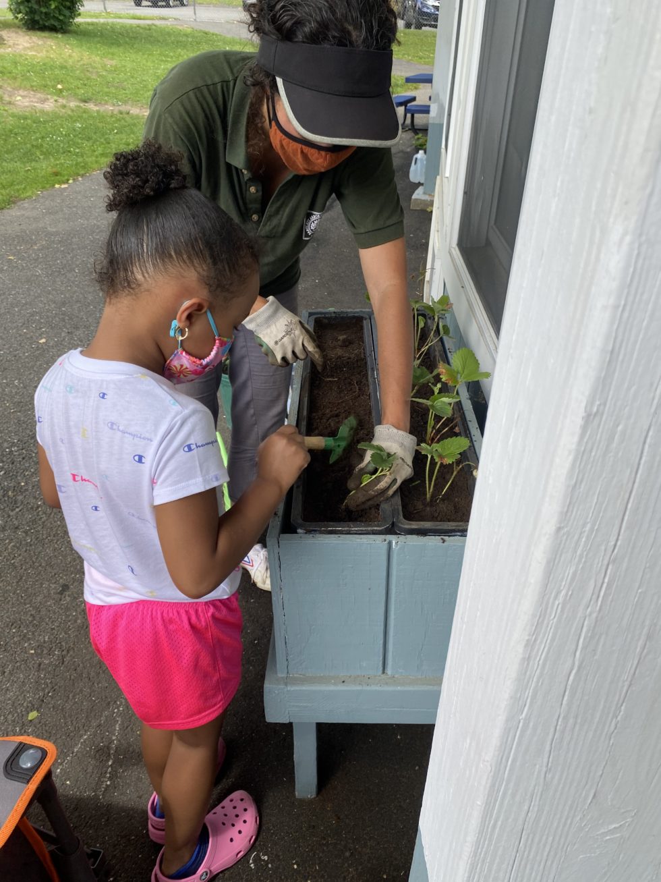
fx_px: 662
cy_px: 441
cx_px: 330
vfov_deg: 67.3
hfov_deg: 53.1
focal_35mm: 26
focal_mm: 4.25
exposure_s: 1/487
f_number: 1.8
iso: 32
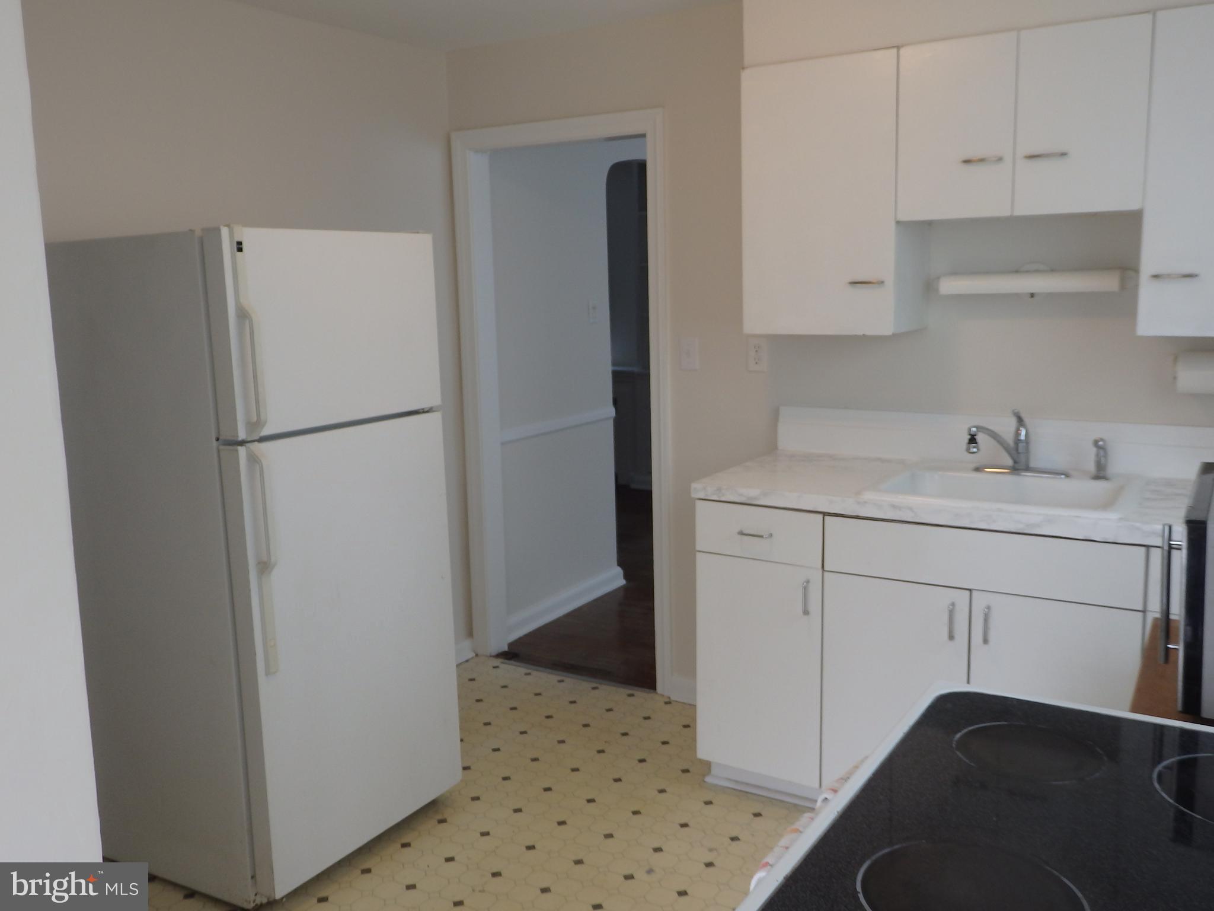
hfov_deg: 60.0
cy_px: 456
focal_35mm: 30
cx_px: 607
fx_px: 1052
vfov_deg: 46.8
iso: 125
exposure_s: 1/40
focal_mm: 5.5
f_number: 3.3
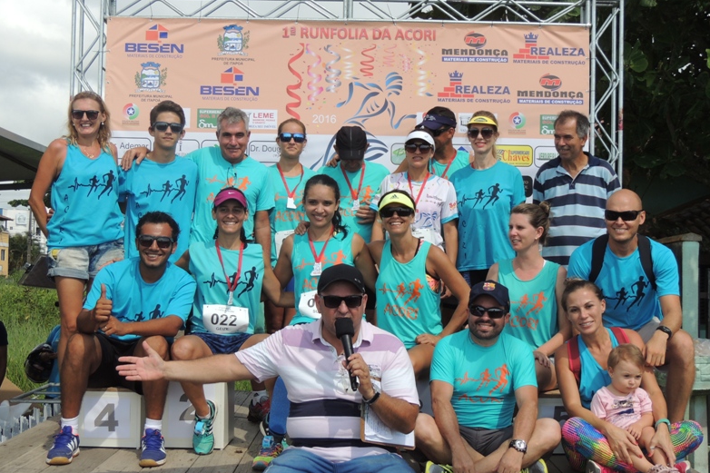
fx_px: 986
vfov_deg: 27.0
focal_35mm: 50
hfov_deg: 39.6
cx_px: 362
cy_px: 232
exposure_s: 1/1000
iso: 100
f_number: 3.5
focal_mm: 8.3
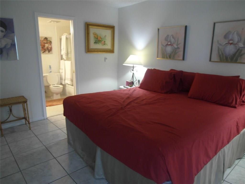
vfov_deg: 56.8
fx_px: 170
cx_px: 122
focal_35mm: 24
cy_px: 92
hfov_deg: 71.6
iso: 200
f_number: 1.8
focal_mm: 5.2
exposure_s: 1/30
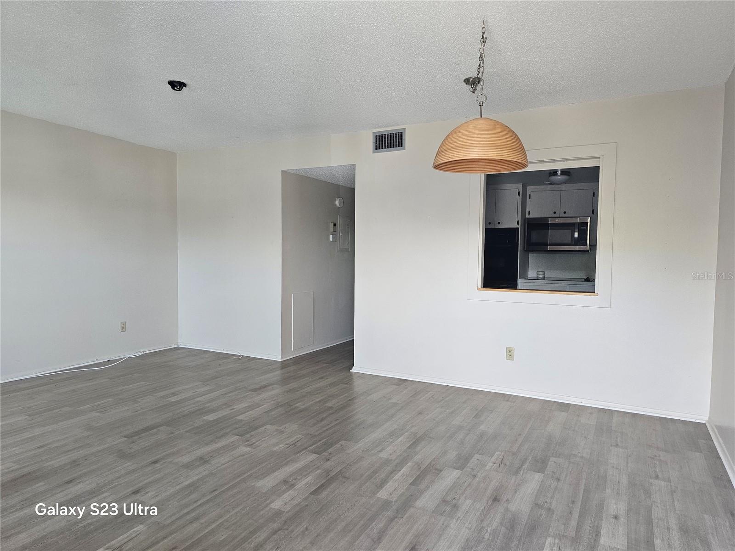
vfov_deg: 58.9
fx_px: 488
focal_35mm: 23
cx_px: 368
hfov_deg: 73.9
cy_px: 276
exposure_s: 1/170
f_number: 1.7
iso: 250
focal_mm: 6.3
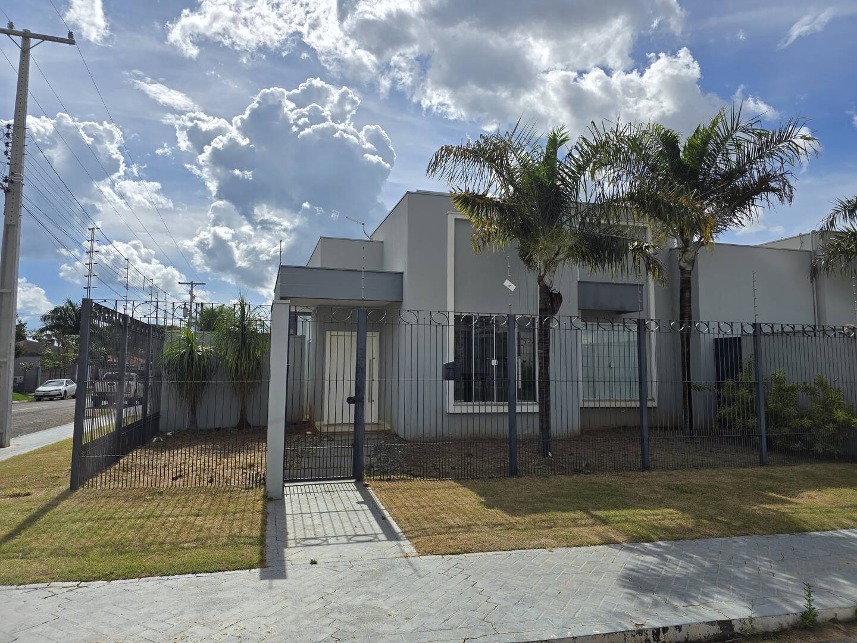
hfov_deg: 73.9
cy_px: 322
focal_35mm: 23
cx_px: 428
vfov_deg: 58.9
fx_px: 569
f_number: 1.7
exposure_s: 1/1636
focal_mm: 6.3
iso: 12
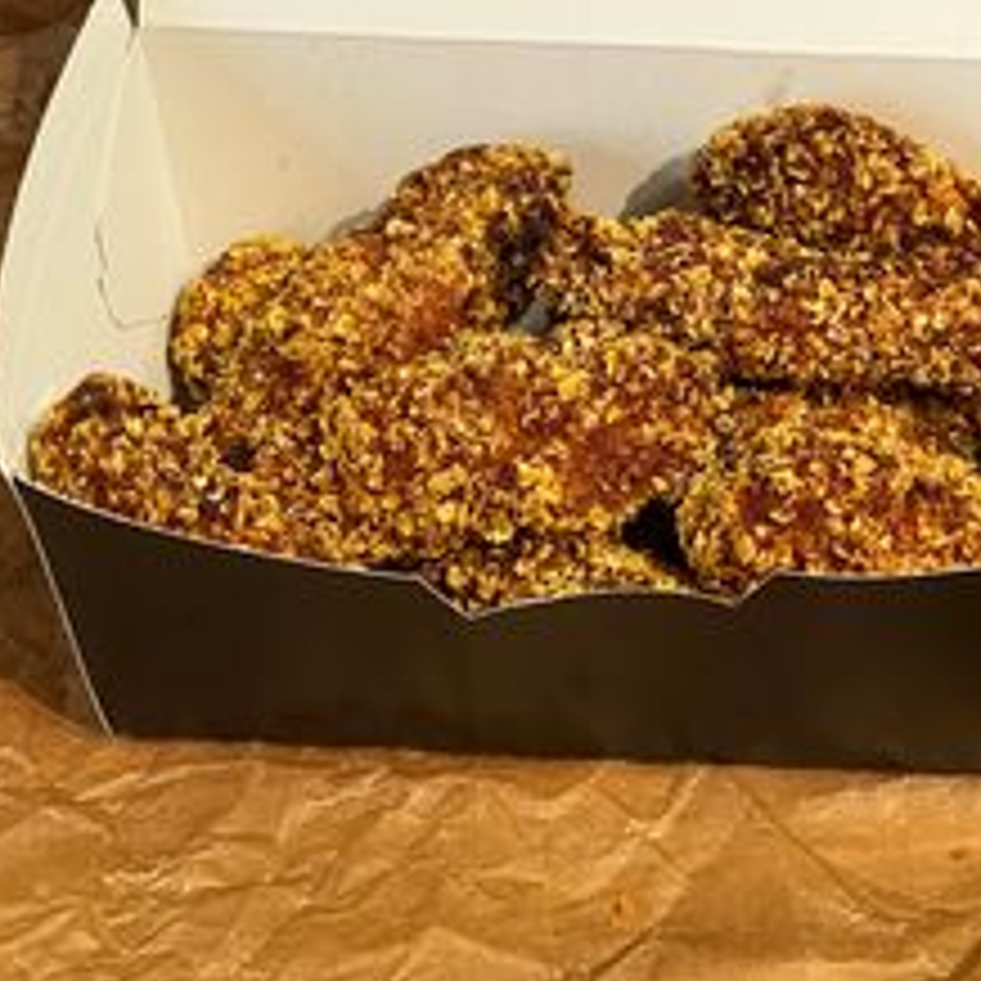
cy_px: 160
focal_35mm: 133
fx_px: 4264
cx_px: 590
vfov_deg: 13.0
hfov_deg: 13.1
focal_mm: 9
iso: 500
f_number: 2.8
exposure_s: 1/60
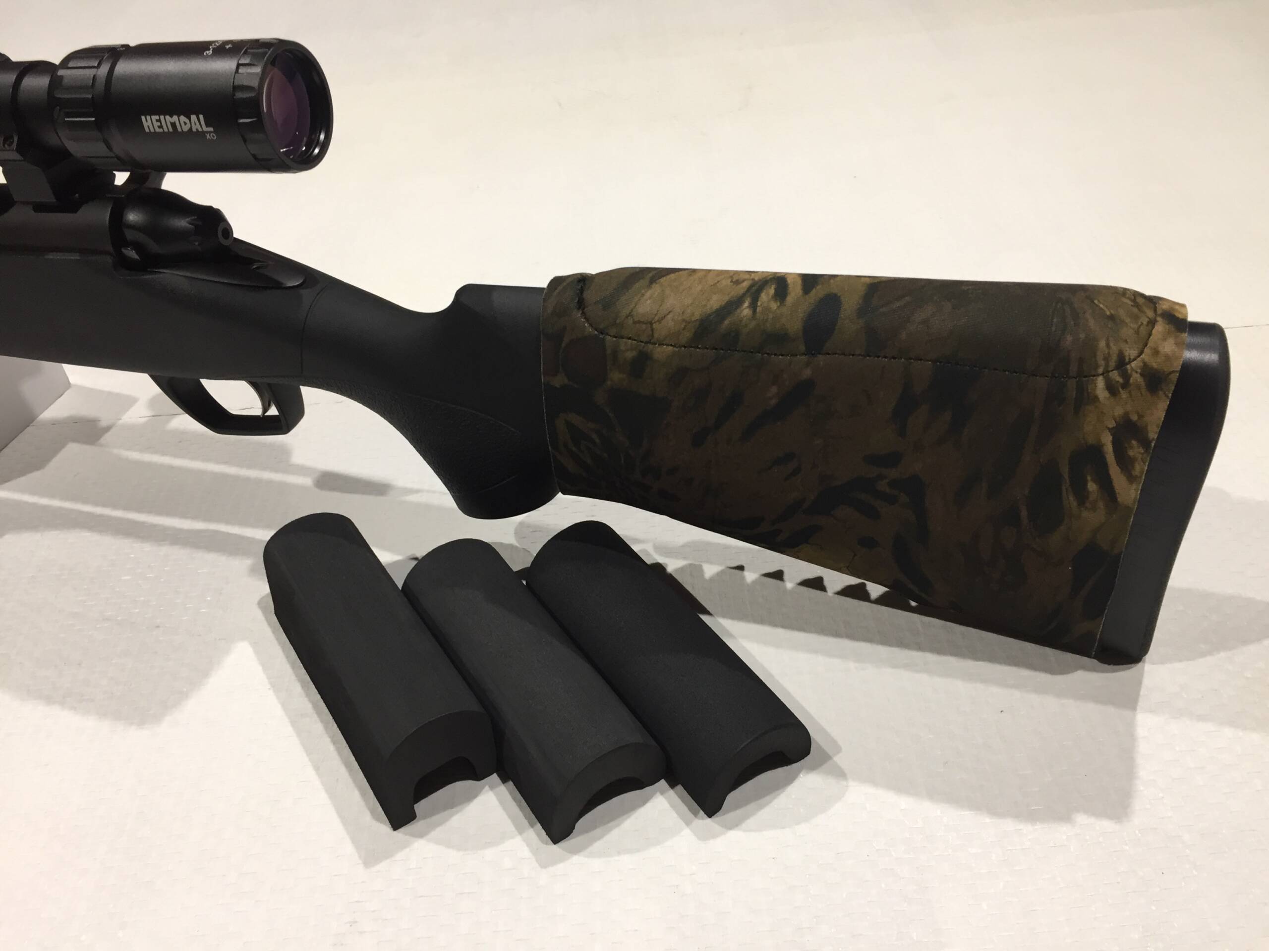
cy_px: 476
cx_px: 634
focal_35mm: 29
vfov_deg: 48.2
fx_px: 1063
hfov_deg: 61.7
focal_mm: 4.15
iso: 80
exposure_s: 1/33
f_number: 2.2
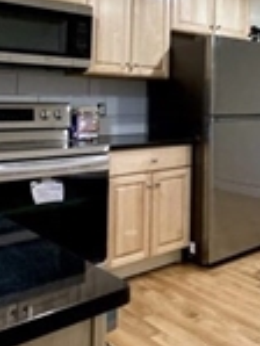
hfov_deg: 21.7
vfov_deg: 29.3
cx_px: 269
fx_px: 650
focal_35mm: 65
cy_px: 81
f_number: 1.8
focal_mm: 3.99
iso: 250
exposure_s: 1/60
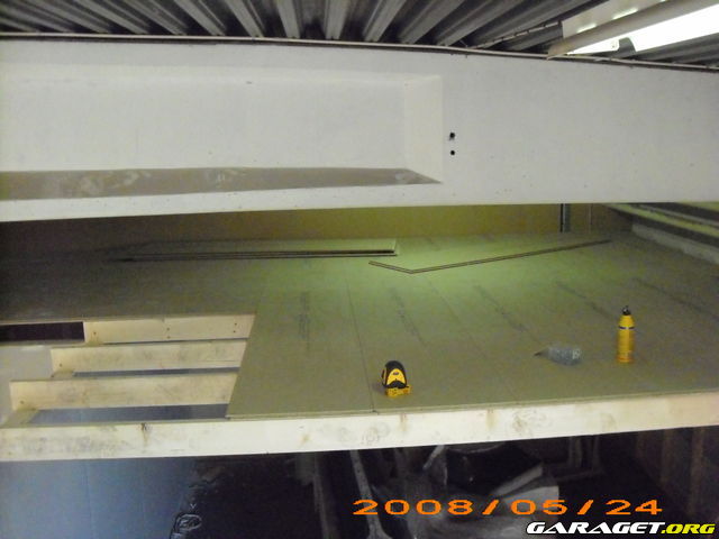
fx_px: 769
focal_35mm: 37
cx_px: 360
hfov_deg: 50.1
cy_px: 270
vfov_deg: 38.7
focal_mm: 6.2
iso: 1600
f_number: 2.7
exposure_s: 1/200
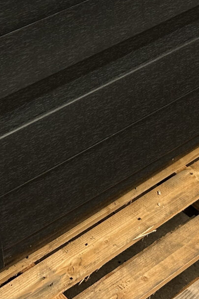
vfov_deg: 21.5
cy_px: -12
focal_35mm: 91
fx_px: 754
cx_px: 91
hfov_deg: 15.0
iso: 125
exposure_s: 1/60
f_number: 1.5
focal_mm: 5.7
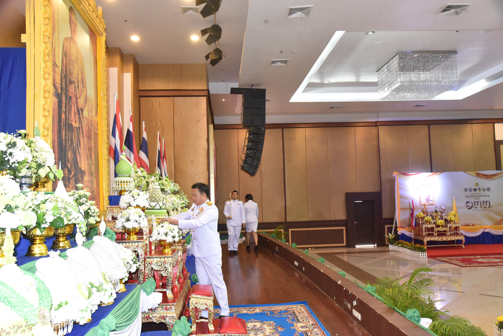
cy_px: 168
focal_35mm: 30
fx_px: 419
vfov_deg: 43.6
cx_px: 252
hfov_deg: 61.9
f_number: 8
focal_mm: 30
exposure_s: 1/80
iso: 6400
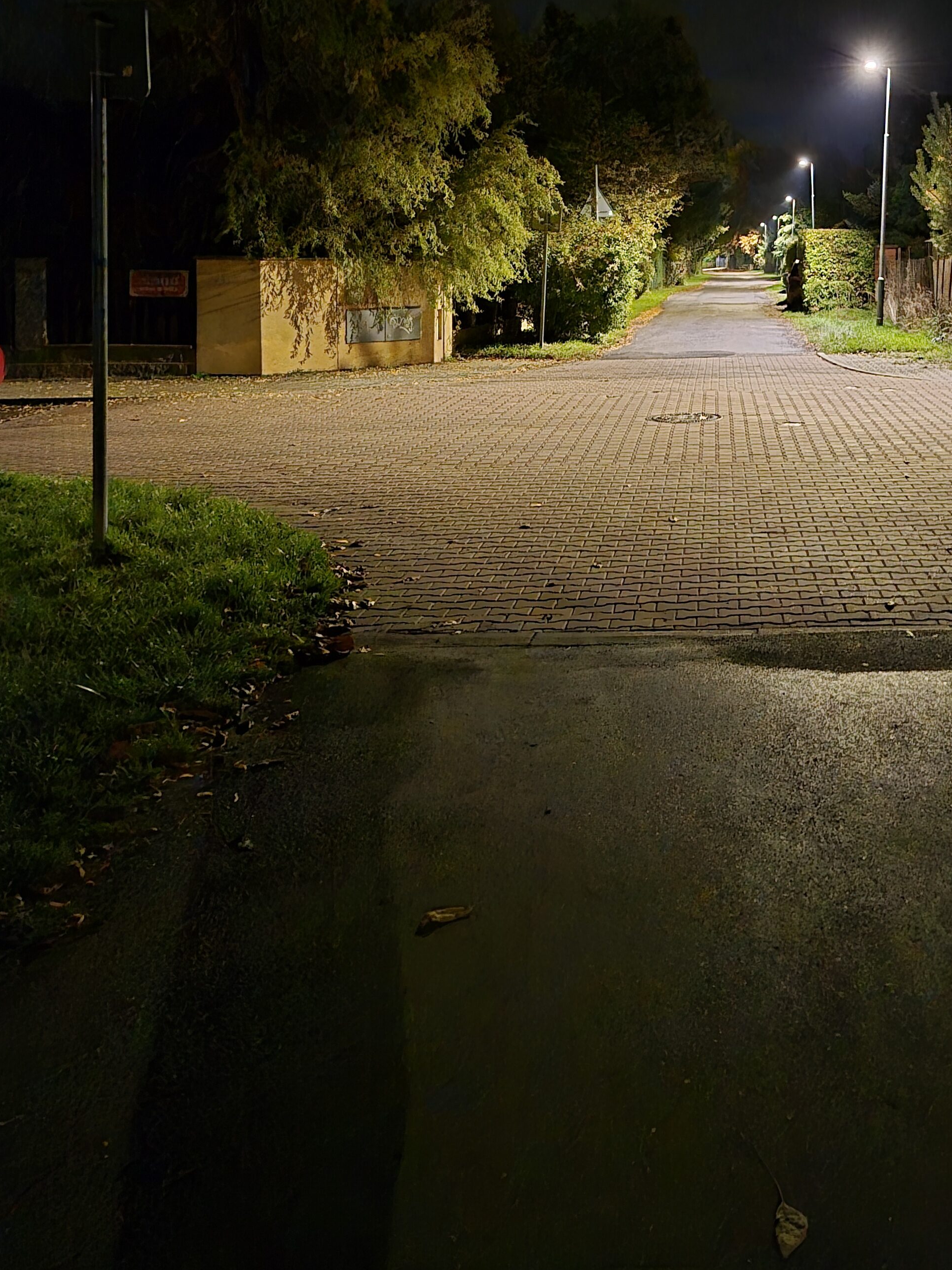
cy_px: 284
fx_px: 1320
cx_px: 727
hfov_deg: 38.5
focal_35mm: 36
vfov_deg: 48.9
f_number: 1.8
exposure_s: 1/11.7
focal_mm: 5.4
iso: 3200
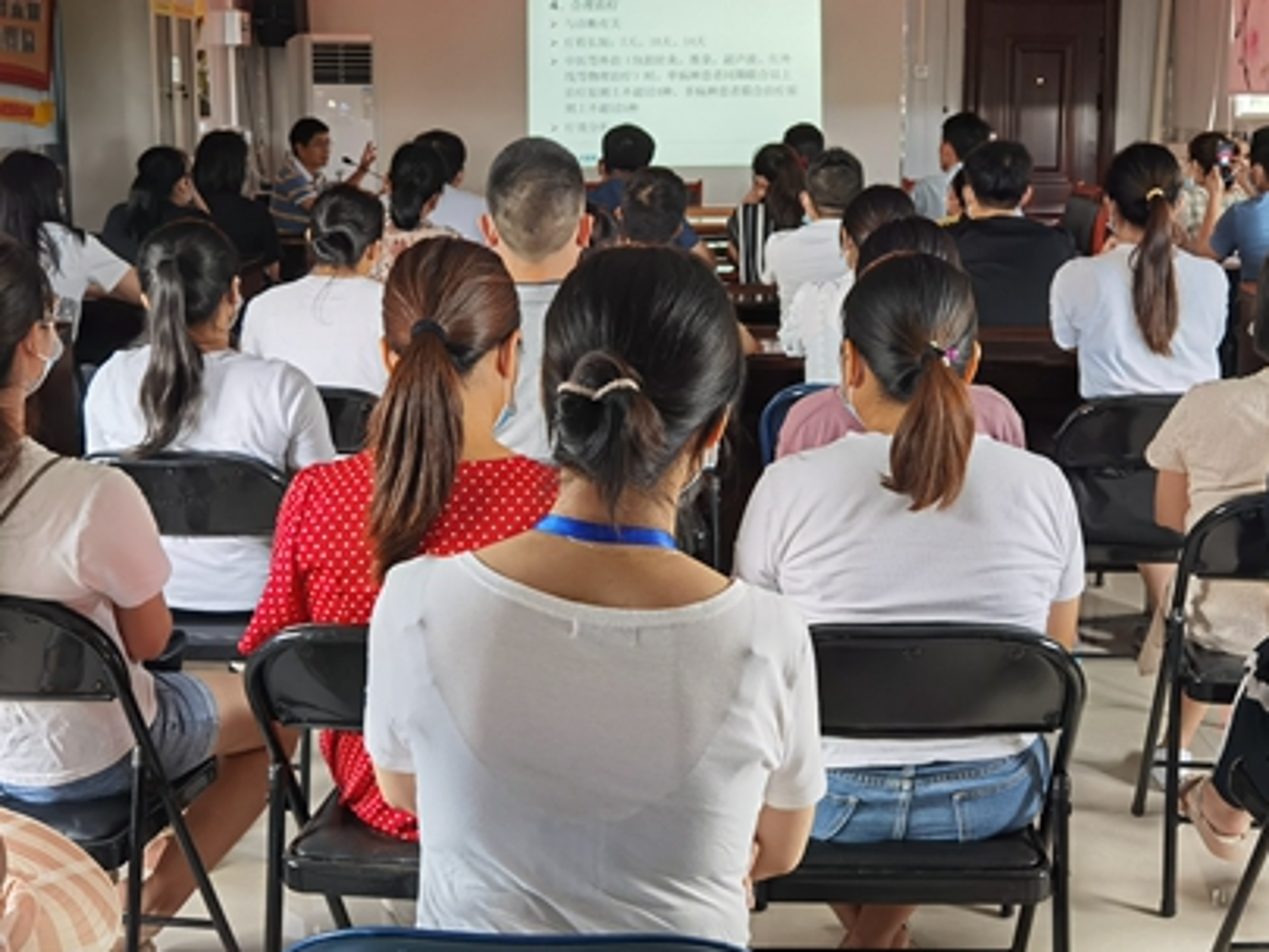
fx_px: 1760
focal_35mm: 48
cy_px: 398
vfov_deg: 30.2
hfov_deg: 39.6
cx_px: 671
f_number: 1.9
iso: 160
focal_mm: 6.71
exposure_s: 1/120
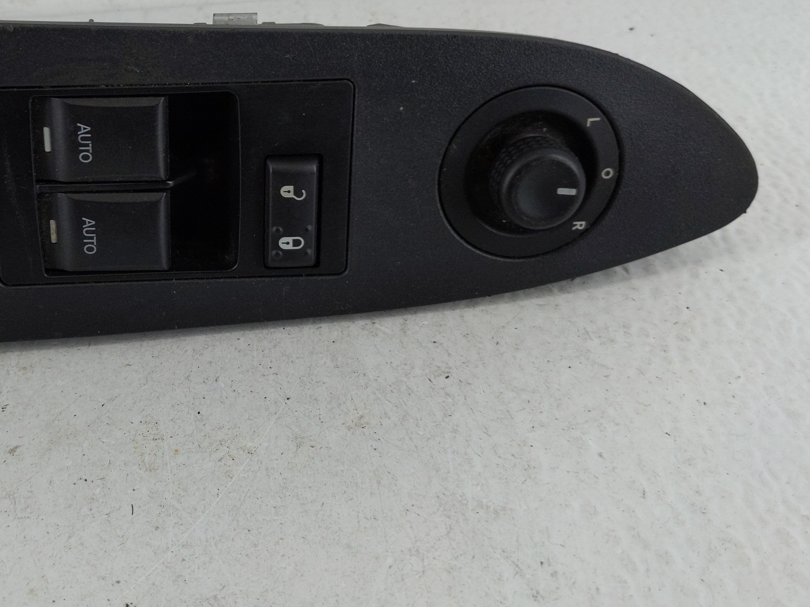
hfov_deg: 45.1
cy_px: 204
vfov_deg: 35.6
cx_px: 194
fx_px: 936
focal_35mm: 40
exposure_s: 1/124
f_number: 1.73
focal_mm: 4.38
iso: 60
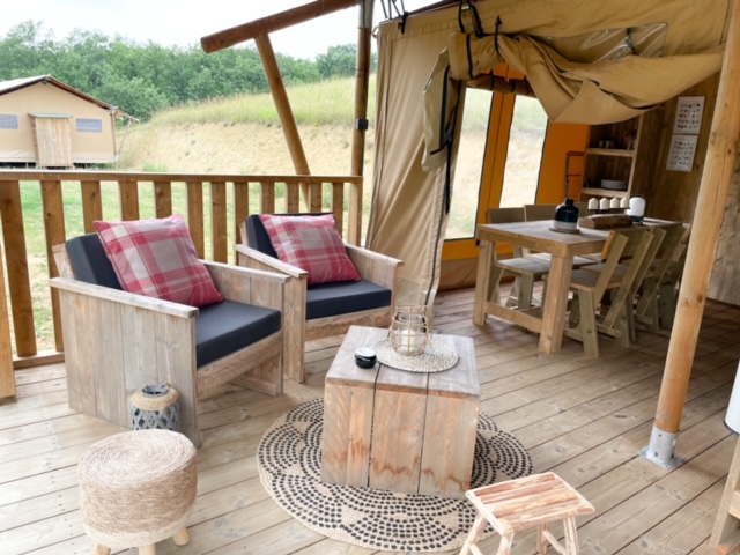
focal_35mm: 26
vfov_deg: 53.1
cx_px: 370
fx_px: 556
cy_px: 278
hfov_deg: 67.3
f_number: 1.6
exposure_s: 1/420
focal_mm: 4.2
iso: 32
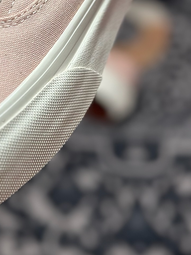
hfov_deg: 14.3
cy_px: 7
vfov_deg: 18.6
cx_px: 50
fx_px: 757
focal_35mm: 103
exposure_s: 1/843
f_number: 1.78
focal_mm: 6.86
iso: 80
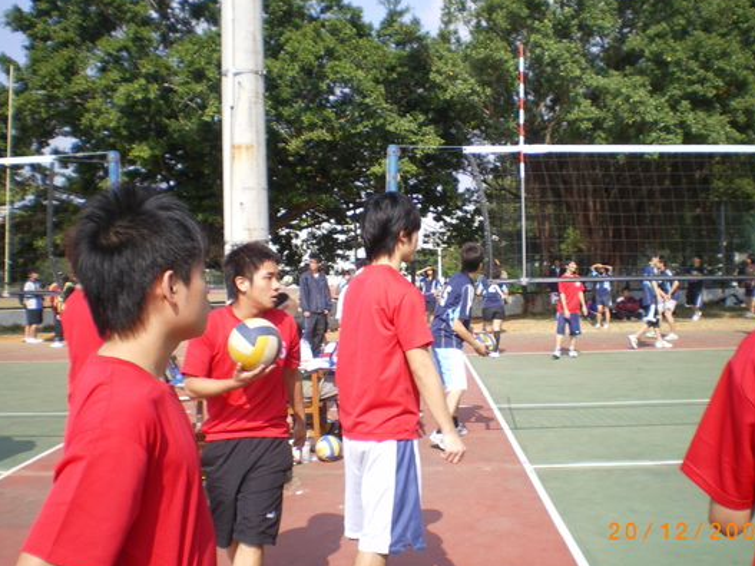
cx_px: 425
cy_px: 284
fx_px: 894
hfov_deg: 45.7
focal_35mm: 41
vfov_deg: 35.1
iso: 50
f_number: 4.6
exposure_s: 1/250
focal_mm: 6.3
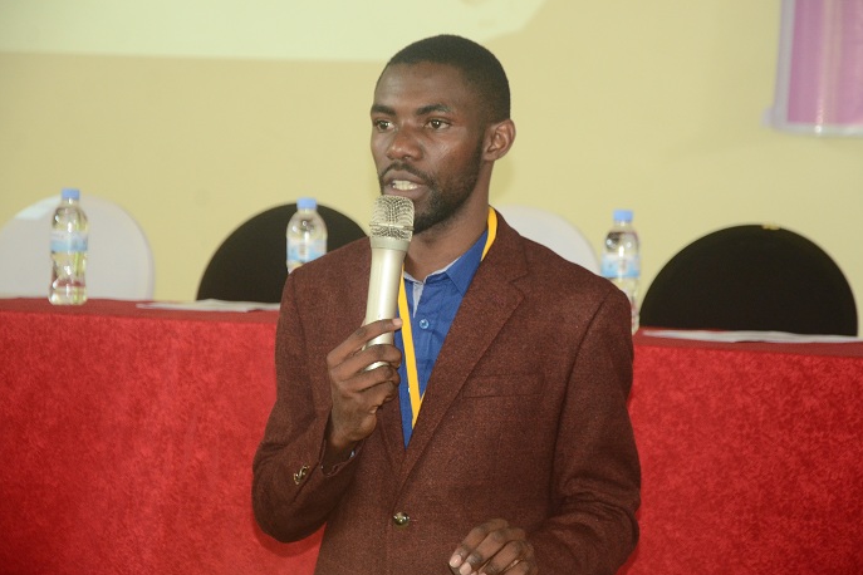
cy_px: 289
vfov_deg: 10.6
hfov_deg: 15.8
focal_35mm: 130
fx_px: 3104
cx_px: 435
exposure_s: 1/60
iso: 1600
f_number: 5.6
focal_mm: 85
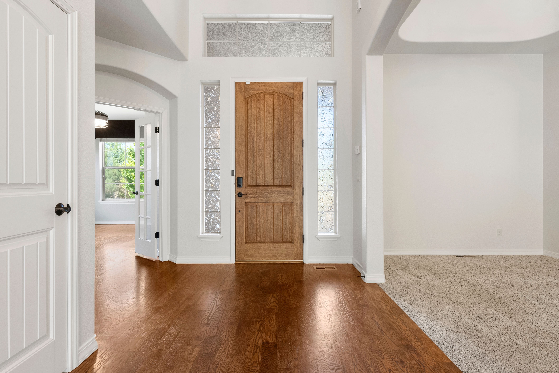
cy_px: 186
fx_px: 295
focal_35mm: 19
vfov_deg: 64.6
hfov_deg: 86.9
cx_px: 280
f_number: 9
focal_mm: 19
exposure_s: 1/13
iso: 640
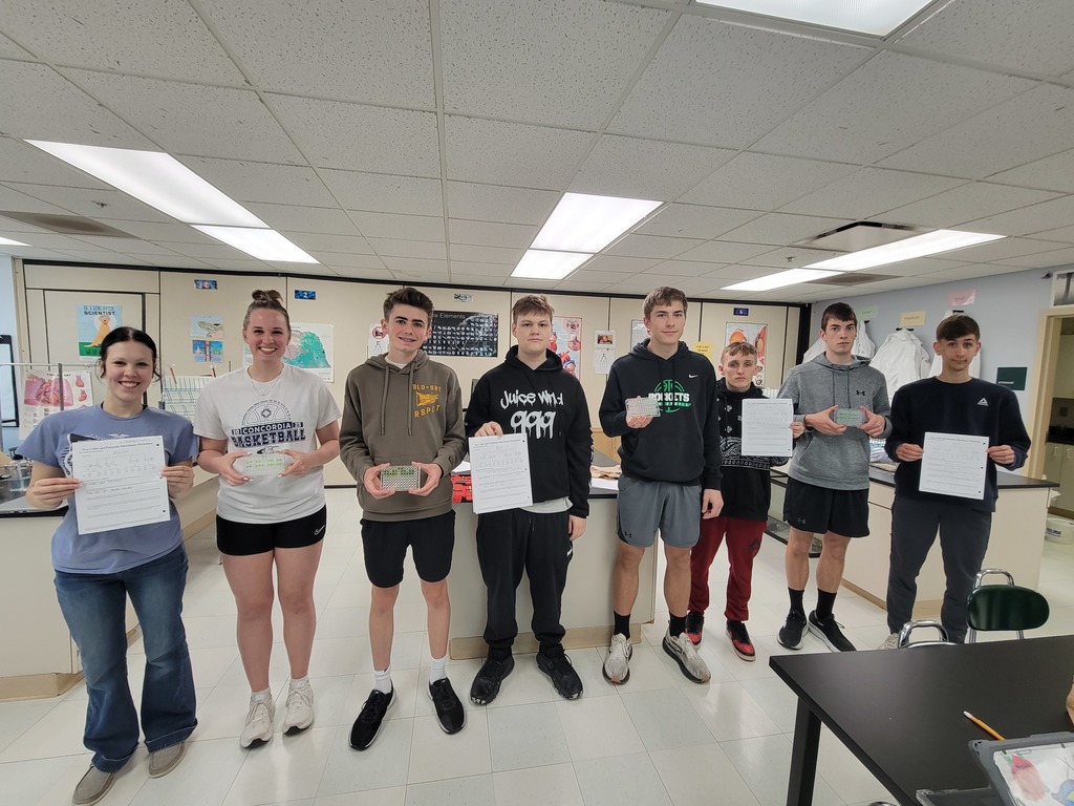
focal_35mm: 13
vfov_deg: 89.9
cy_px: 403
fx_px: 403
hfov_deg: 106.2
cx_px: 537
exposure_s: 1/60
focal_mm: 2.2
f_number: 2.2
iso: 125
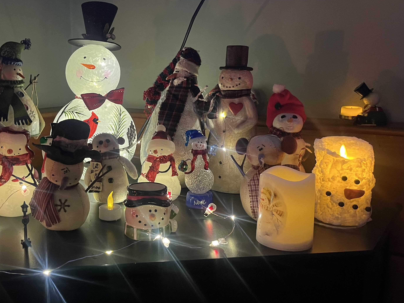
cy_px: 138
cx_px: 115
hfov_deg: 47.6
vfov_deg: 37.7
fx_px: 443
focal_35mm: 38
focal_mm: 5.1
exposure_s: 1/30
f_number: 1.6
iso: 500
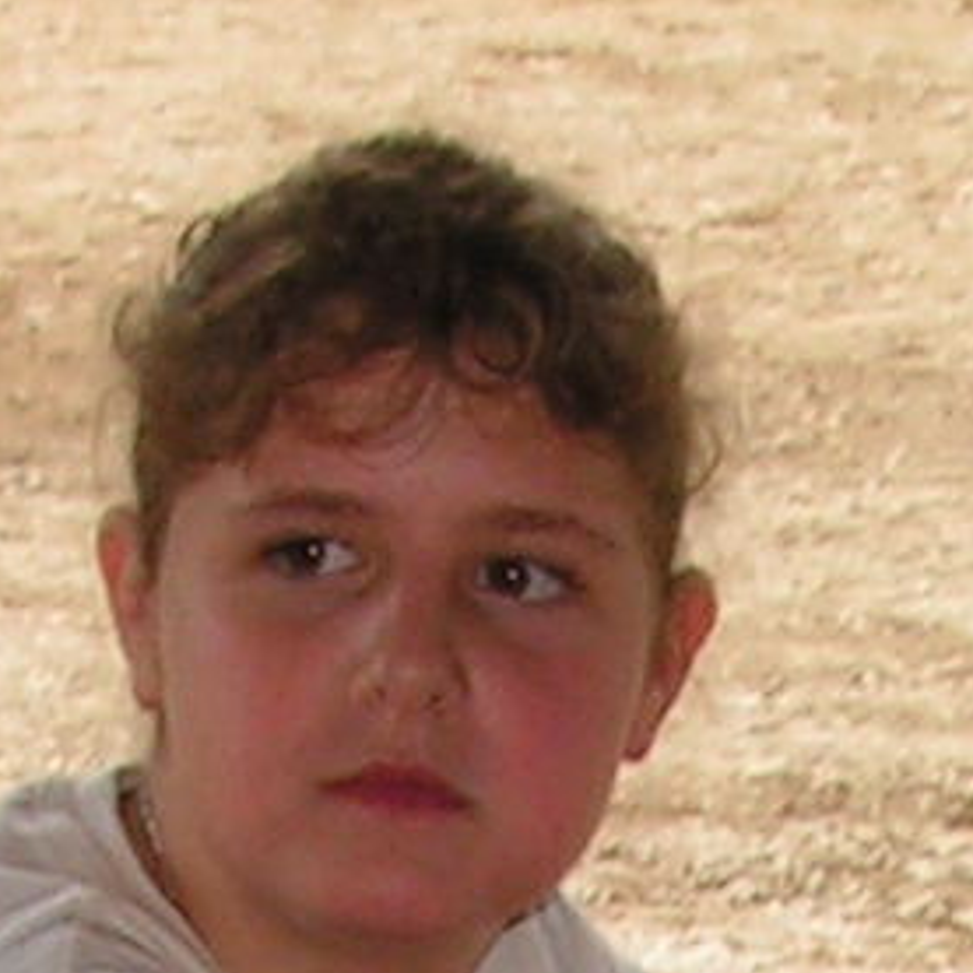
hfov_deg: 6.3
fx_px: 8745
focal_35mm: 275
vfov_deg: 6.1
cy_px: 2139
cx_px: 1092
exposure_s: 1/40
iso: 50
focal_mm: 6.3
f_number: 5.6
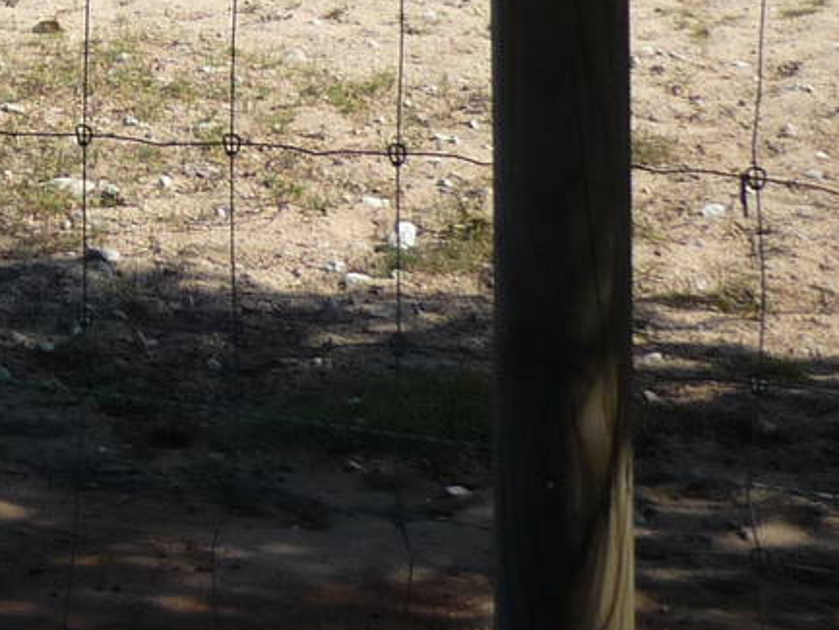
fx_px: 2958
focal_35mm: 122
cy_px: -520
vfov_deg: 11.3
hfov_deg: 14.7
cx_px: -535
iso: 100
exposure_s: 1/160
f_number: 8
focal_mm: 5.5
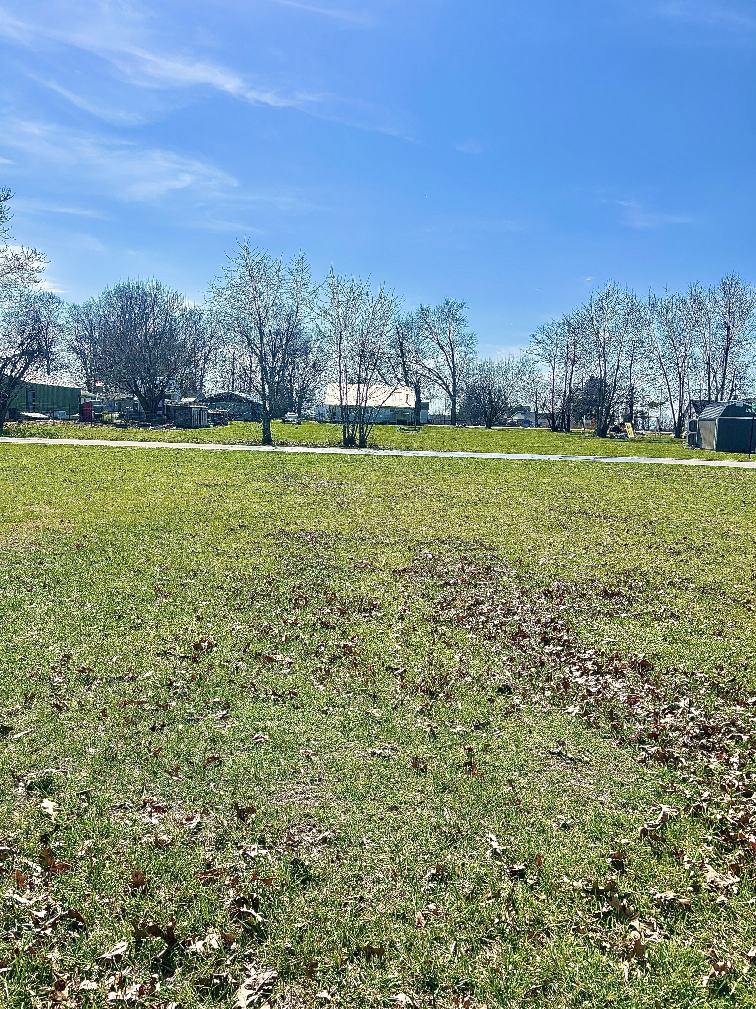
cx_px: 378
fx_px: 757
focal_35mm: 26
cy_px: 504
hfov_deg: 53.1
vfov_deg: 67.3
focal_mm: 5.7
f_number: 1.5
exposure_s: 1/8000
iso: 50
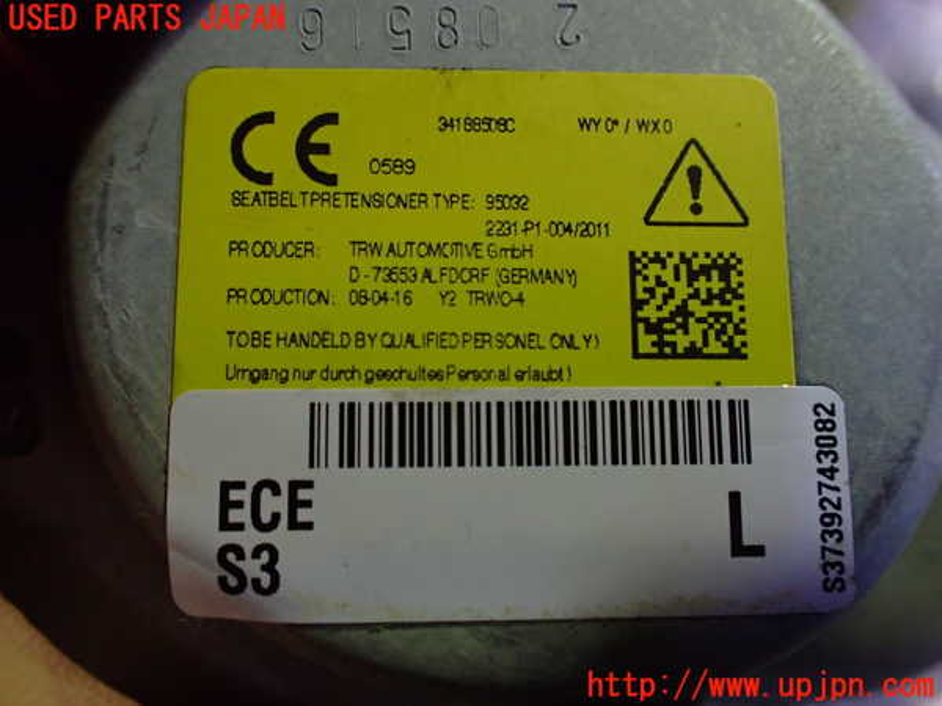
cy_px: 353
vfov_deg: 46.8
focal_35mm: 30
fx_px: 816
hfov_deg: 60.0
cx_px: 471
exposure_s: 1/80
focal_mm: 5.4
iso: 800
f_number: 2.3
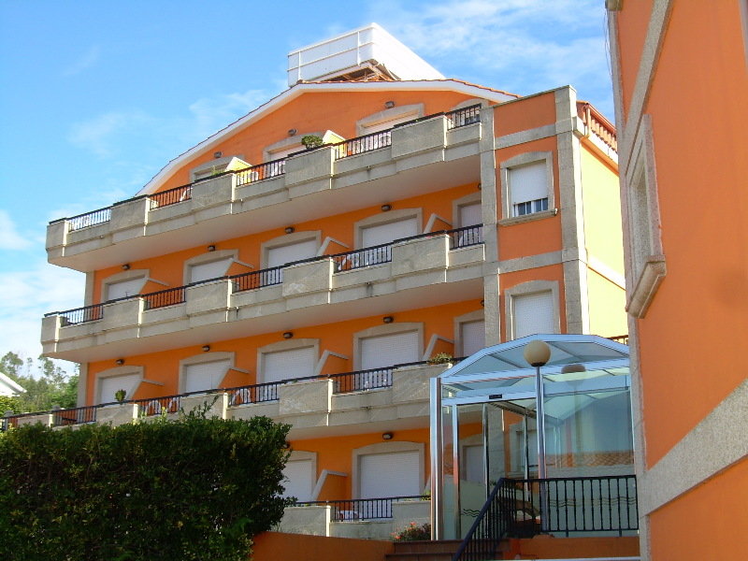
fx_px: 1080
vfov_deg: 29.1
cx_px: 374
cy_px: 280
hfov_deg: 38.2
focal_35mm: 50
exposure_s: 1/193
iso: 50
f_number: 5.1
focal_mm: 8.3
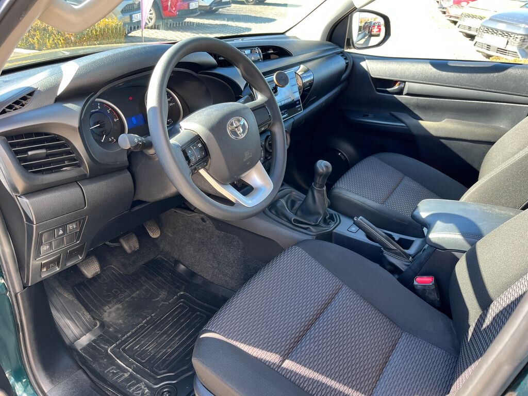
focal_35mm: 26
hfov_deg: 67.3
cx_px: 264
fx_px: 397
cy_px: 198
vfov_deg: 53.1
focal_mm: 5.1
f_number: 1.6
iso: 80
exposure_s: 1/121
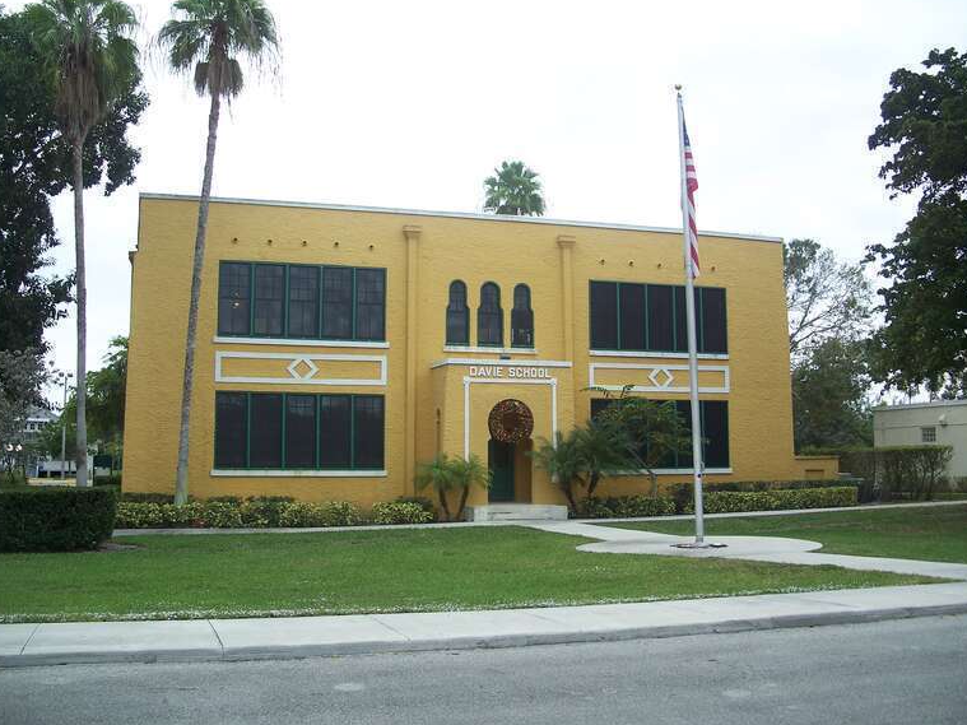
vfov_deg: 36.8
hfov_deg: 47.9
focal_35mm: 39
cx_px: 474
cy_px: 344
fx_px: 1089
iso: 64
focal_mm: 7.8
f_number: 2.8
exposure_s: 1/160
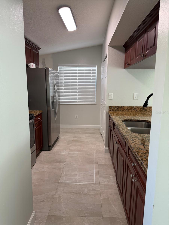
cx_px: 84
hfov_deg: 56.8
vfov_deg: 71.6
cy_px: 112
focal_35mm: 24
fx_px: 156
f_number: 1.78
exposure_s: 1/121
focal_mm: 6.76
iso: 200
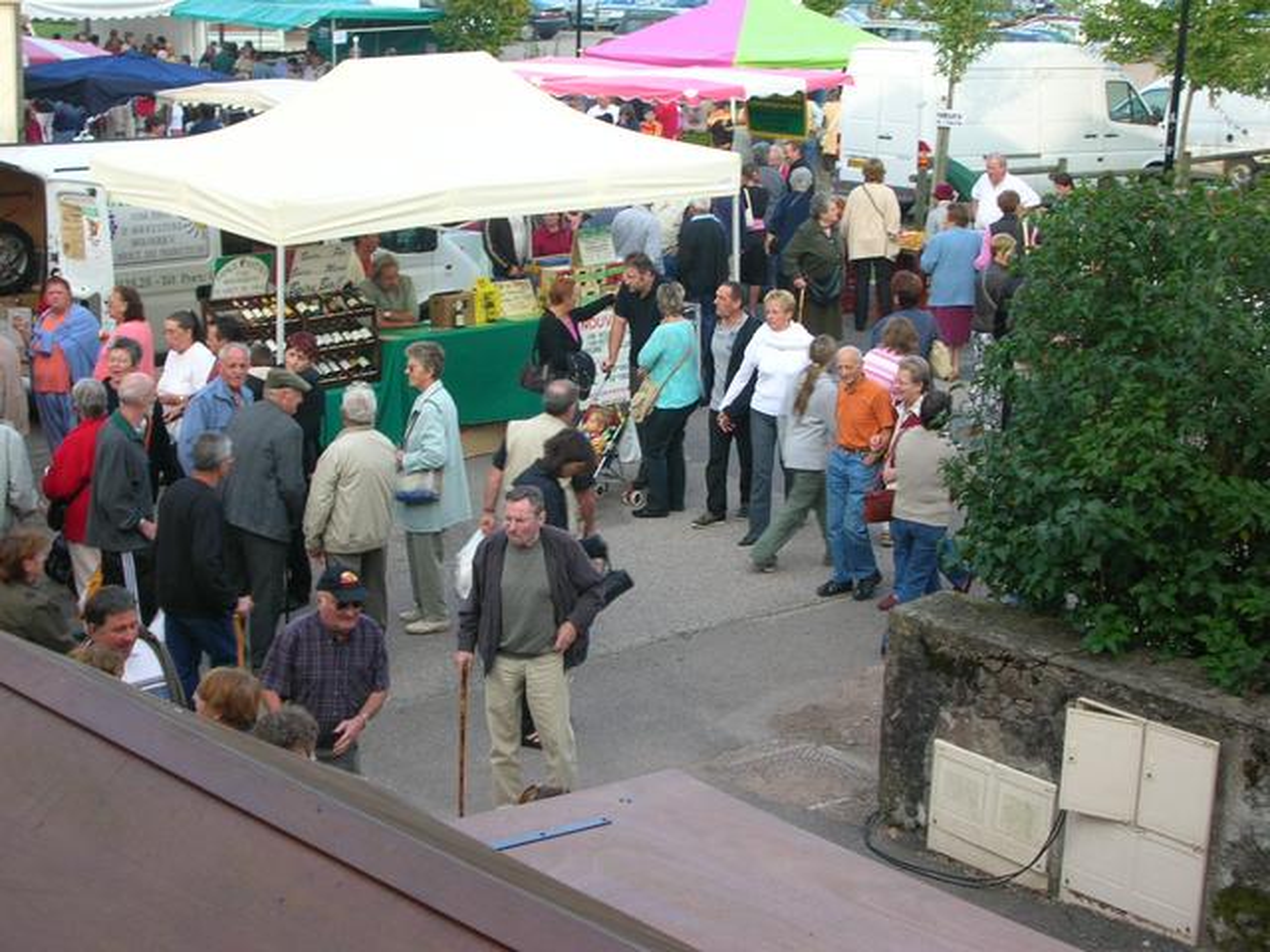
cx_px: 635
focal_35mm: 65
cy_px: 476
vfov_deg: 22.6
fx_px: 2385
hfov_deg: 29.8
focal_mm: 10.9
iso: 50
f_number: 3.7
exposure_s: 1/68
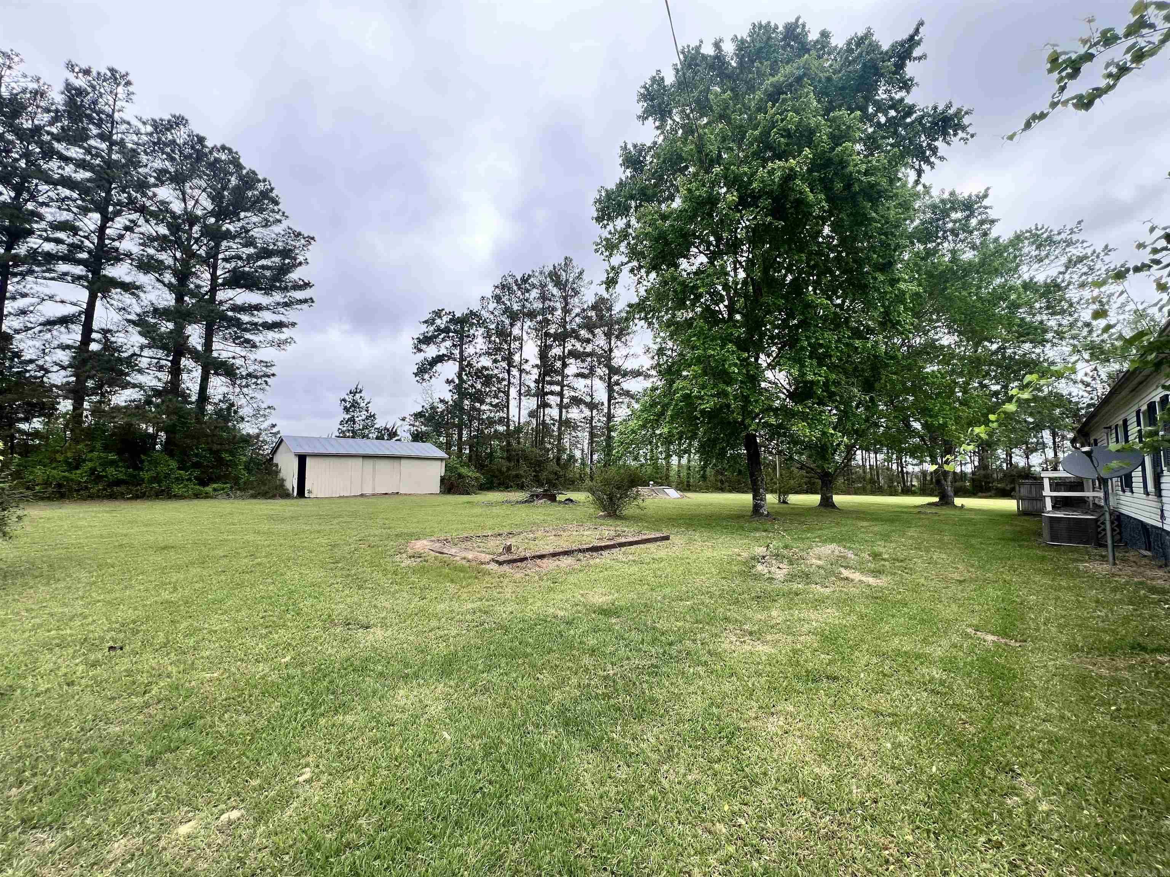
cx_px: 585
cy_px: 438
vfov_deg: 89.9
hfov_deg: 106.2
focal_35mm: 13
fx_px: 439
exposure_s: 1/473
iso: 32
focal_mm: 1.57
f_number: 1.8
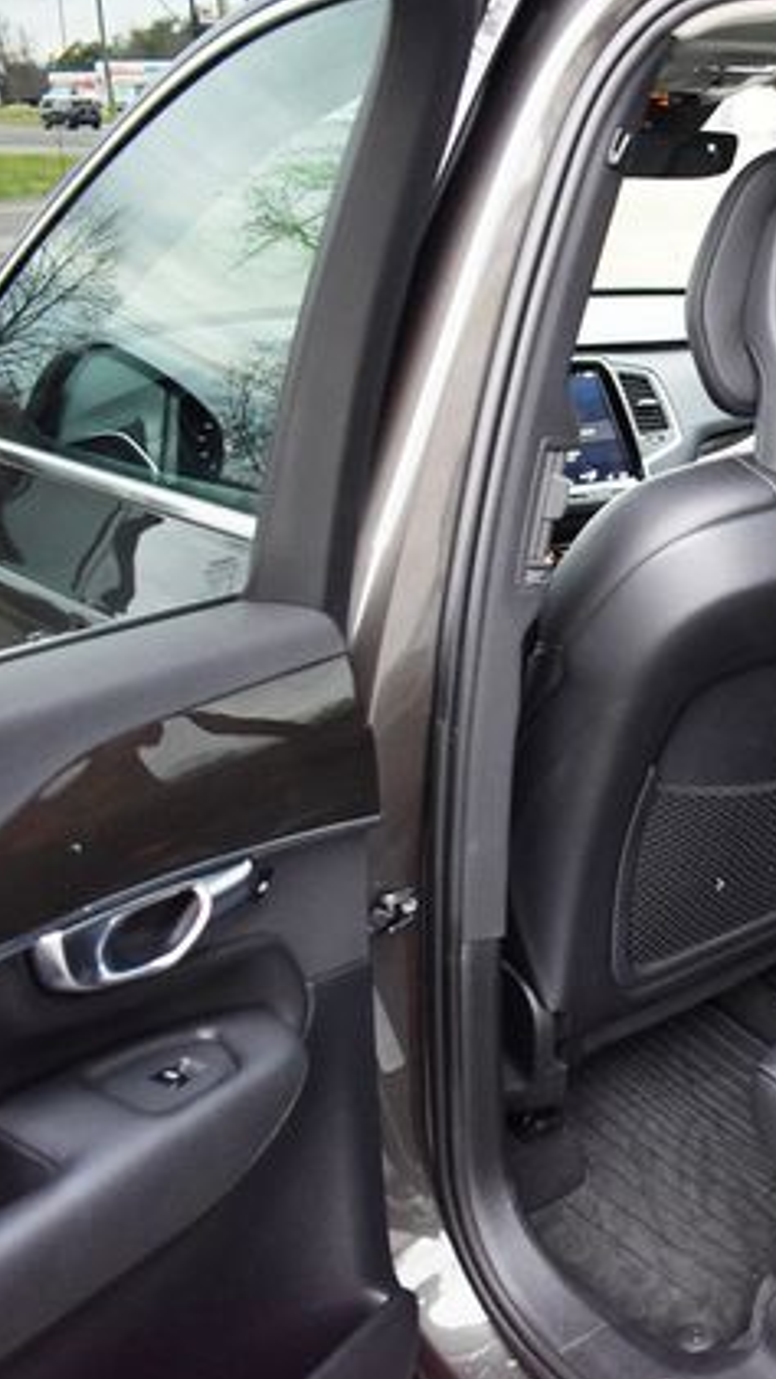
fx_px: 1572
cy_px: 690
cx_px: 878
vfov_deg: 47.3
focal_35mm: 43
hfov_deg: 25.5
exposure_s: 1/125
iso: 1250
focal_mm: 18
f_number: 3.5
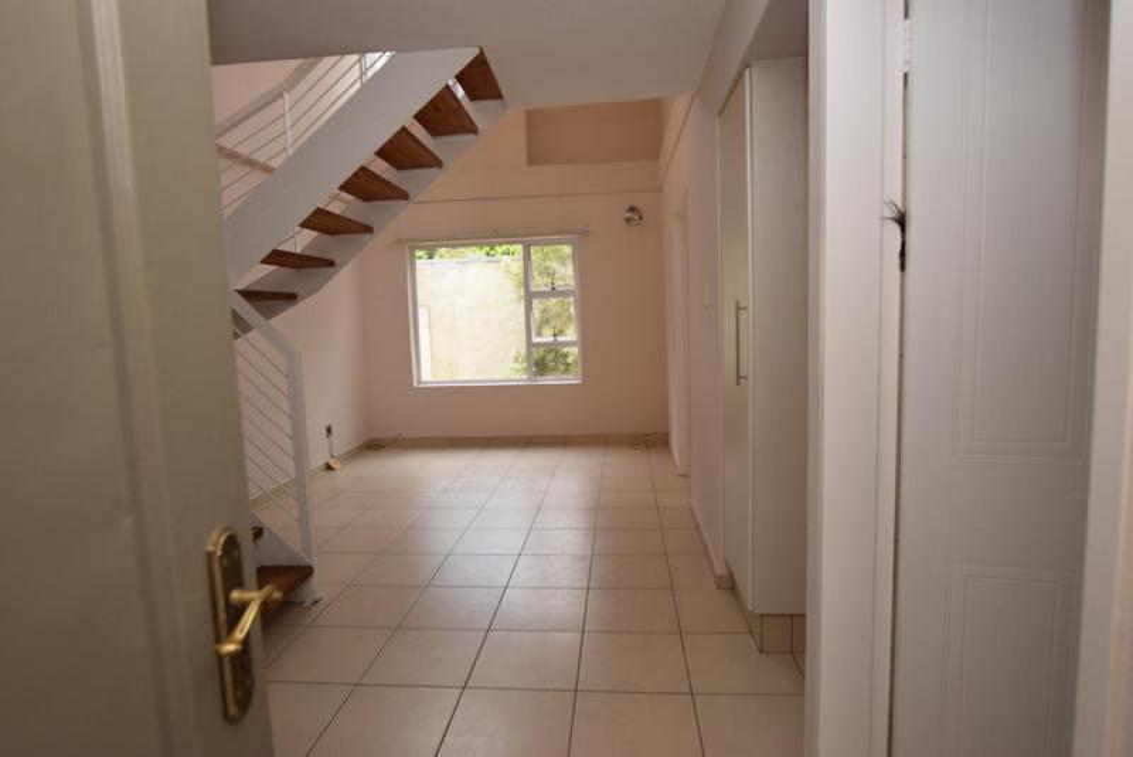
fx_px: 614
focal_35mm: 20
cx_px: 566
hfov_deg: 85.4
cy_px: 378
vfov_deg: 63.3
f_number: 5.6
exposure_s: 1/125
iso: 200
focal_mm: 13
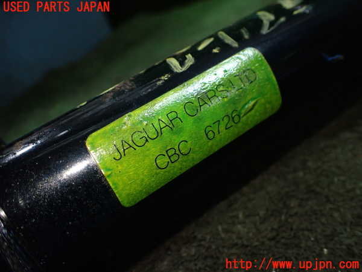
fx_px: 314
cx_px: 181
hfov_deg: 60.0
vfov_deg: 46.8
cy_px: 136
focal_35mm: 30
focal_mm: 5.4
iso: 400
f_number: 2.3
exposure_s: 1/125
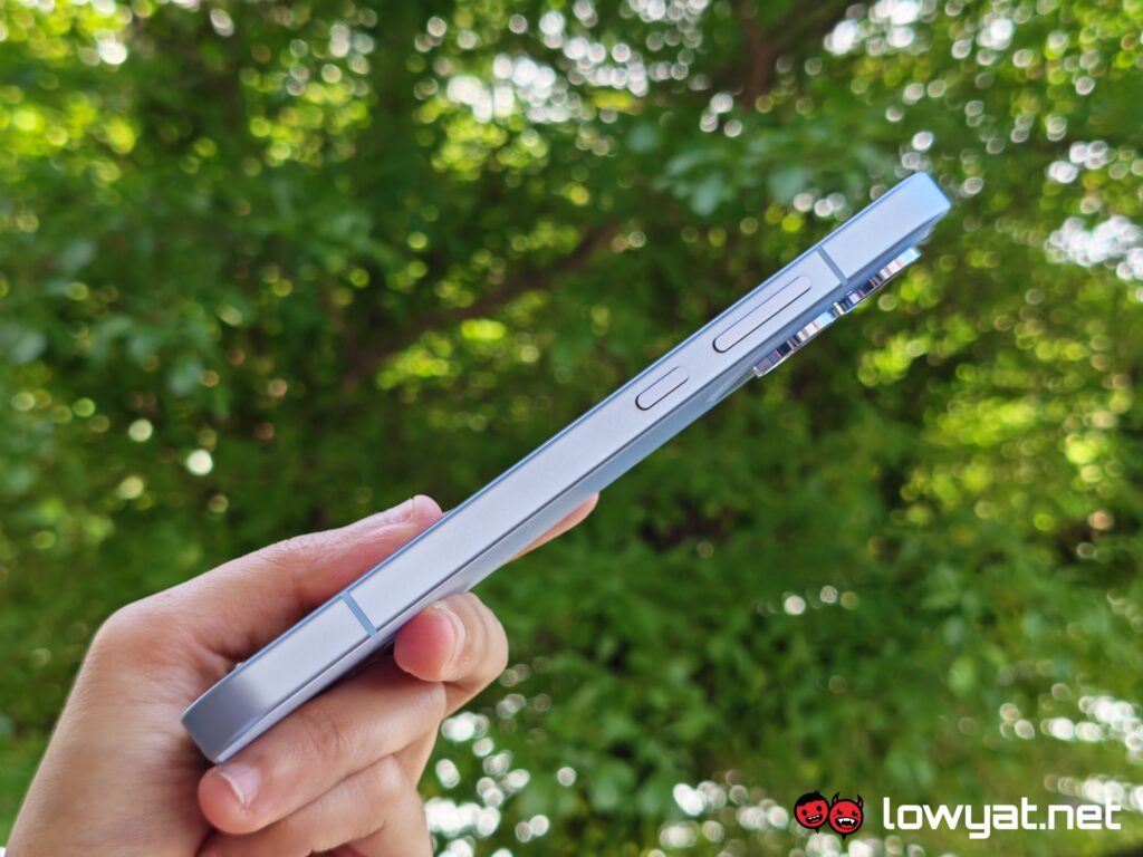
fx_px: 1519
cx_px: 572
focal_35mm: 46
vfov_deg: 31.5
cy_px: 428
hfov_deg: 41.2
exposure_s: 1/280
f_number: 1.6
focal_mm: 5.4
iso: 50
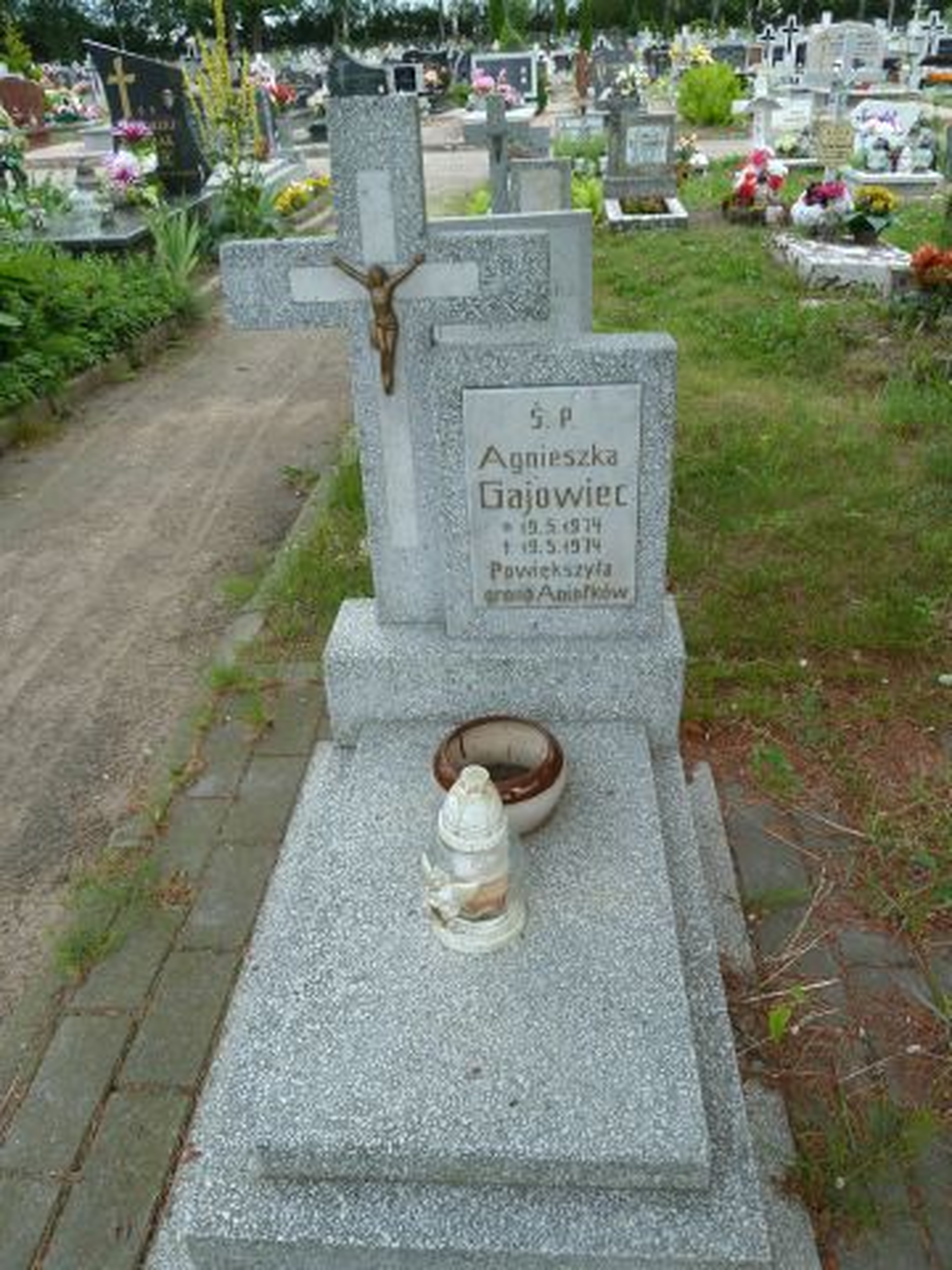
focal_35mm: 25
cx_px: 476
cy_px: 635
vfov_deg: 69.4
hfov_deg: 54.9
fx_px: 917
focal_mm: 4.1
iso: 160
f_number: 3.3
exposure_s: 1/100
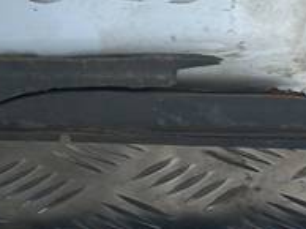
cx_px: 25
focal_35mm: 132
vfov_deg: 11.0
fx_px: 1165
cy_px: -27
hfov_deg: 14.8
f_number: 1.8
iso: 25
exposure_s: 1/100
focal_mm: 4.6
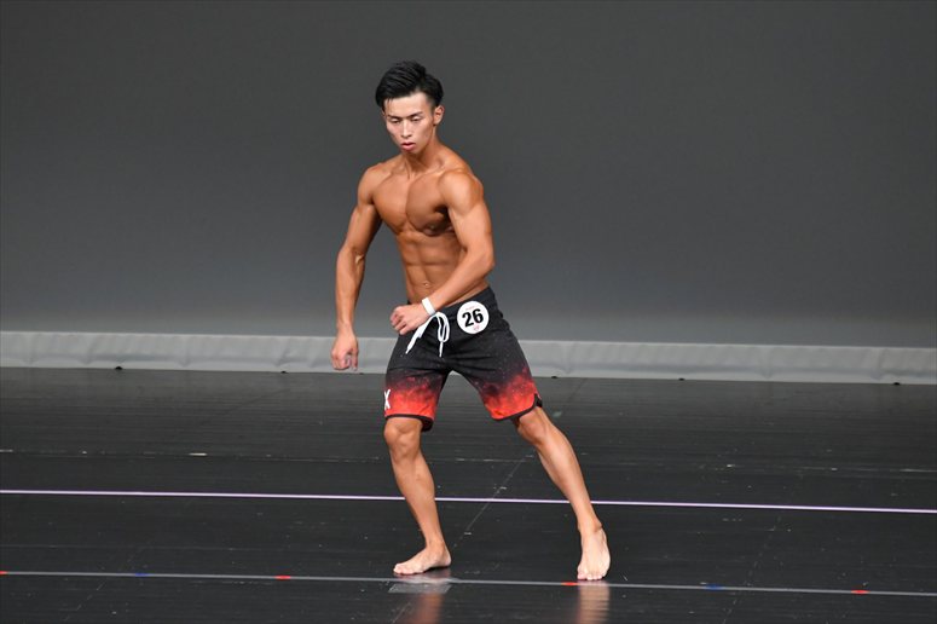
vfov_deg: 4.0
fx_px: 8975
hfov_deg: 6.0
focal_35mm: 345
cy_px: 312
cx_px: 468
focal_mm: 230
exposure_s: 1/400
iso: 4000
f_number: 5.6
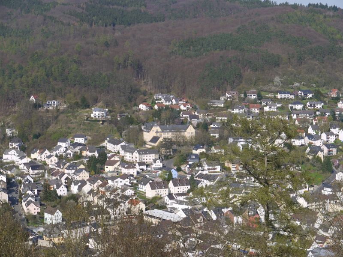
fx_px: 892
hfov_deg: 21.8
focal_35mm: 90
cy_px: 128
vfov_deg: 16.4
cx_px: 172
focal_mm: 45
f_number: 7.1
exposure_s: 1/400
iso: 100
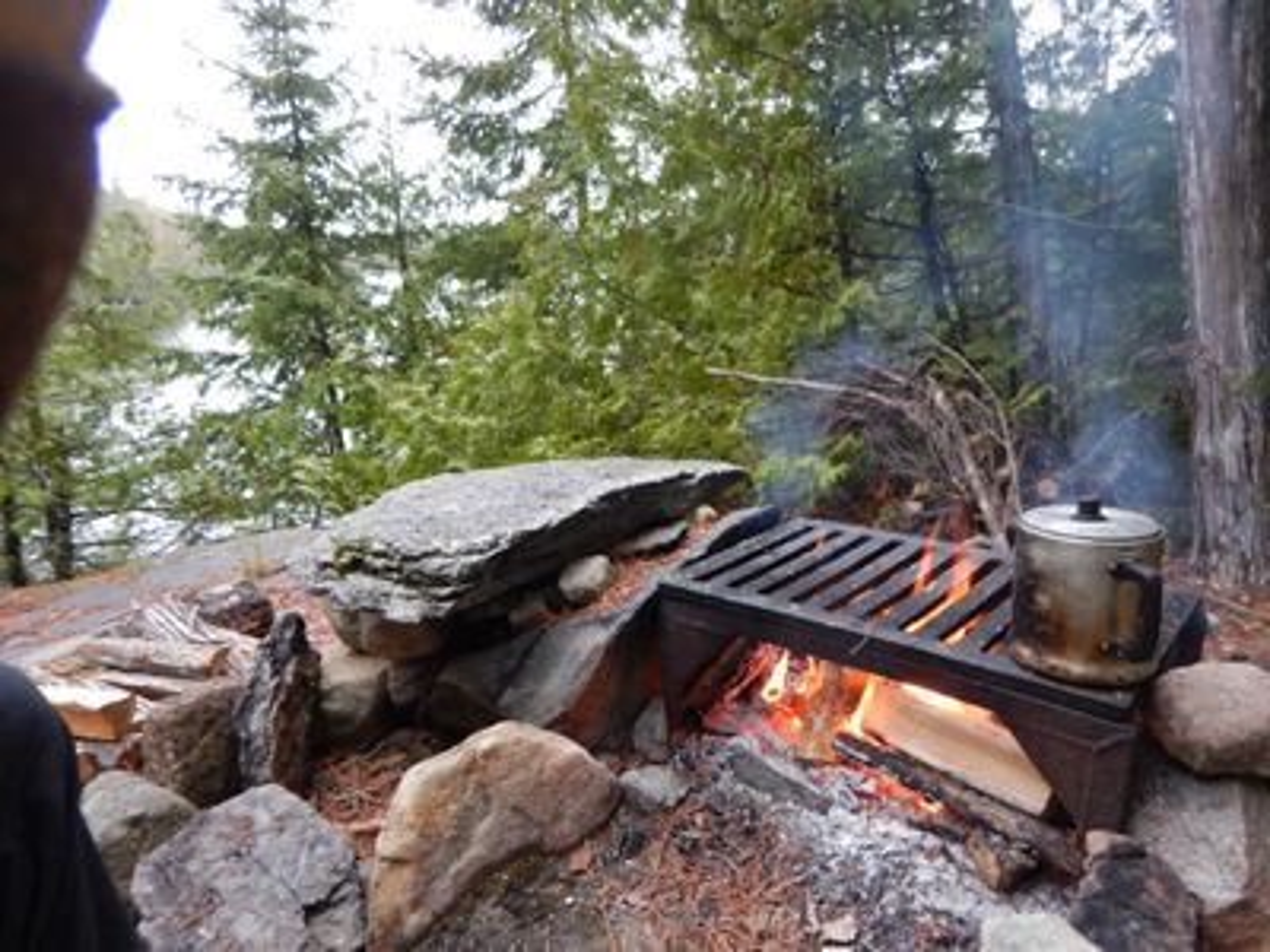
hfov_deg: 71.6
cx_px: 635
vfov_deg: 56.8
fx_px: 881
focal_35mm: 24
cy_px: 476
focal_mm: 4.3
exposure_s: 1/30
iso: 250
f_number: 2.8
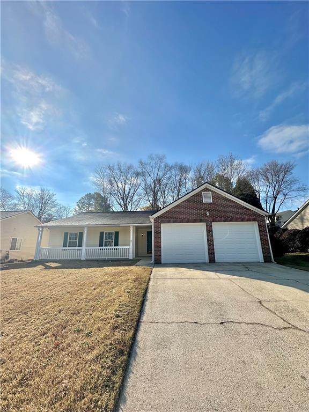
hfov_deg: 85.7
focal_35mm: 14
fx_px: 167
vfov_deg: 102.1
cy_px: 206
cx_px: 154
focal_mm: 2.22
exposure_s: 1/2053
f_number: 2.2
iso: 50
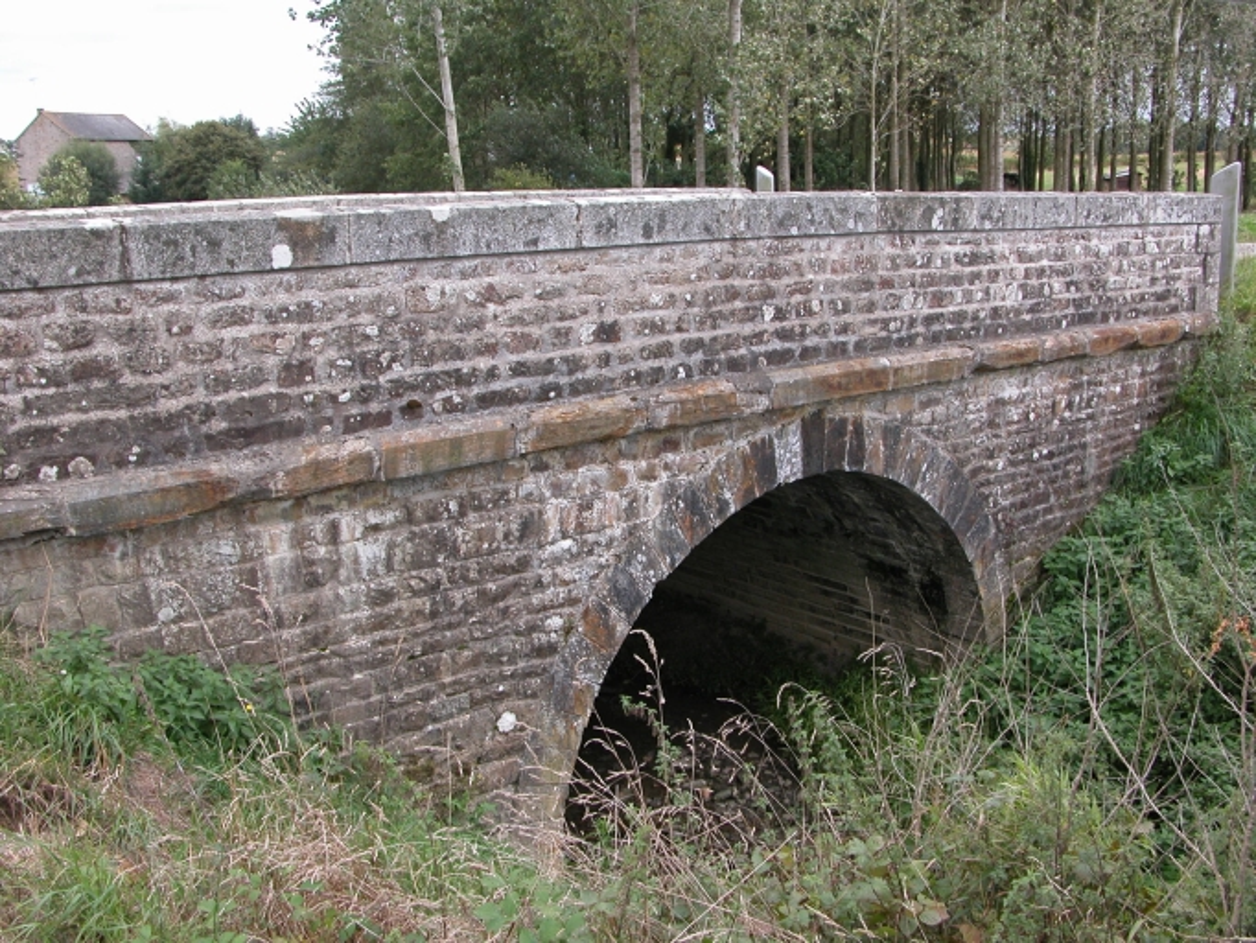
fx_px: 1270
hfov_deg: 52.6
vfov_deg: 40.7
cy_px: 472
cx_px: 628
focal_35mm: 35
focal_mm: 8.9
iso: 100
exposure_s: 1/128
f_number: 4
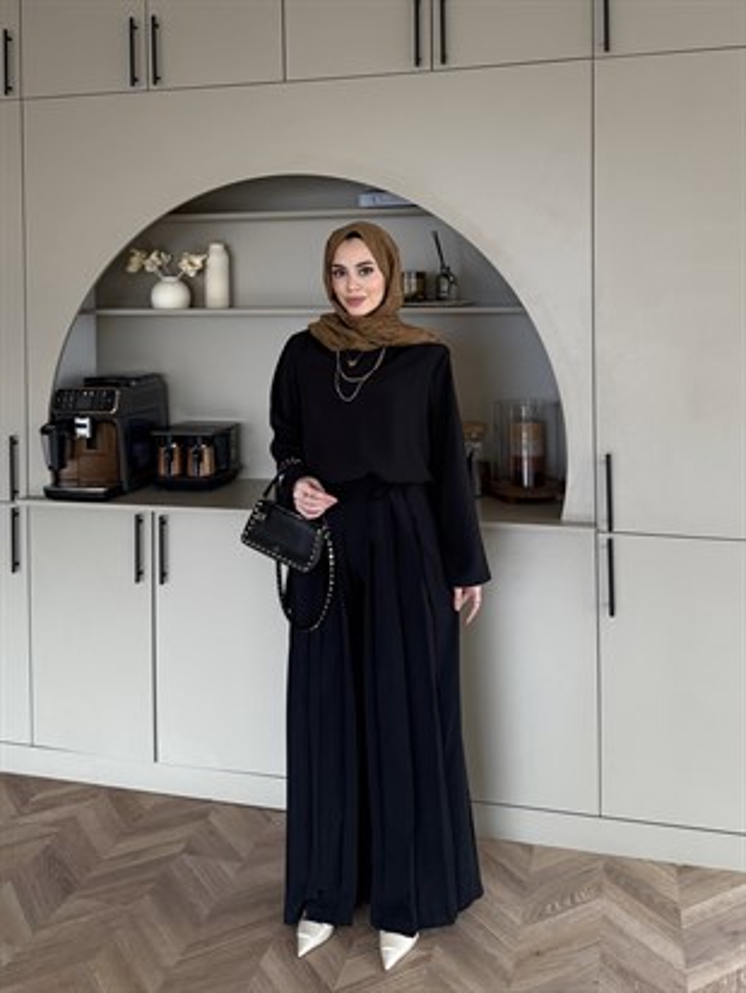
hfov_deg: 56.8
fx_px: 689
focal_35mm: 24
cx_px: 373
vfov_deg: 71.6
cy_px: 496
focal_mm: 6.76
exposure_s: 1/80
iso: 200
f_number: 1.78
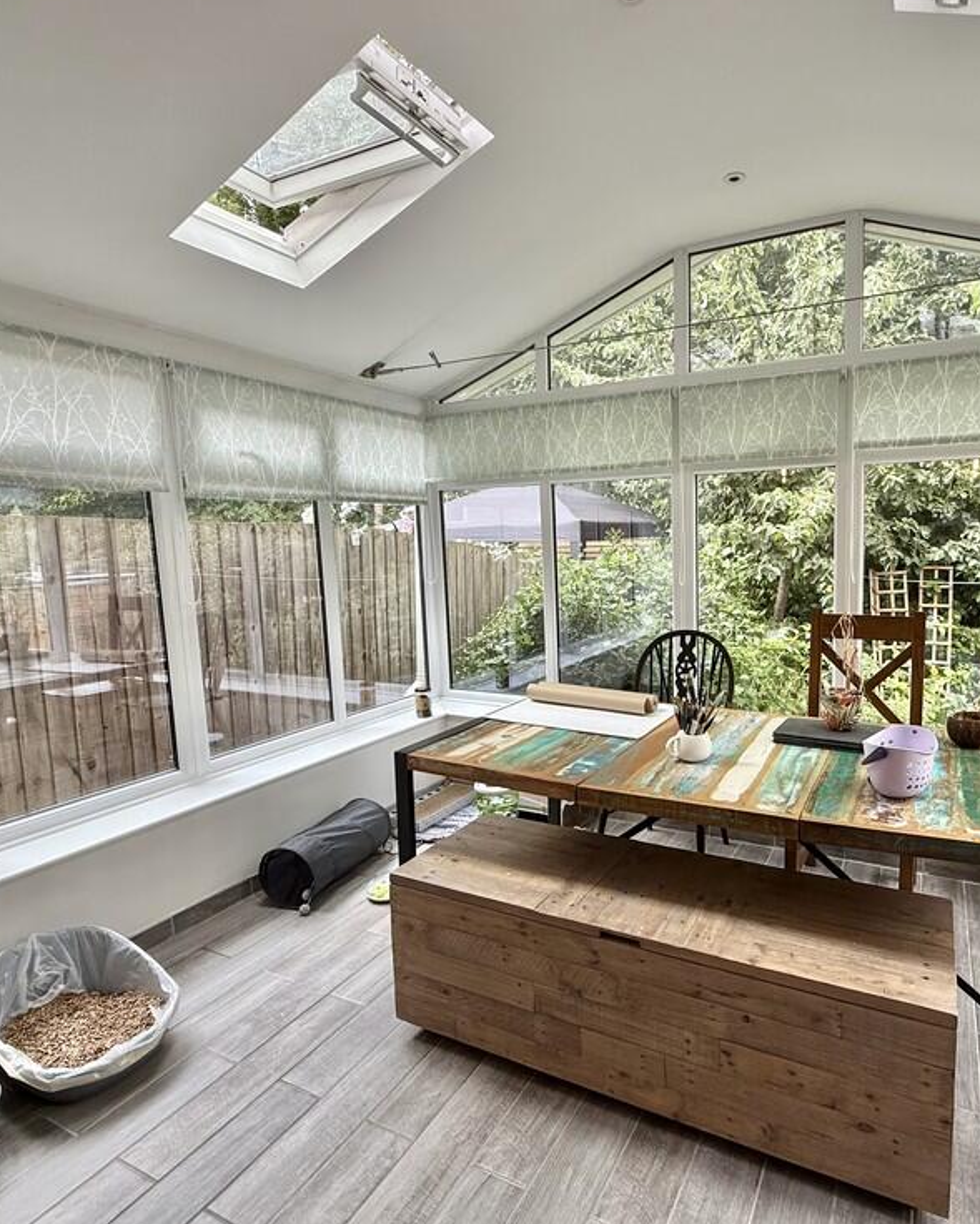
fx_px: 689
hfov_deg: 69.4
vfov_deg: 83.3
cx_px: 627
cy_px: 612
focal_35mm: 19
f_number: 2.2
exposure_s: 1/99
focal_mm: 2.22
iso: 80
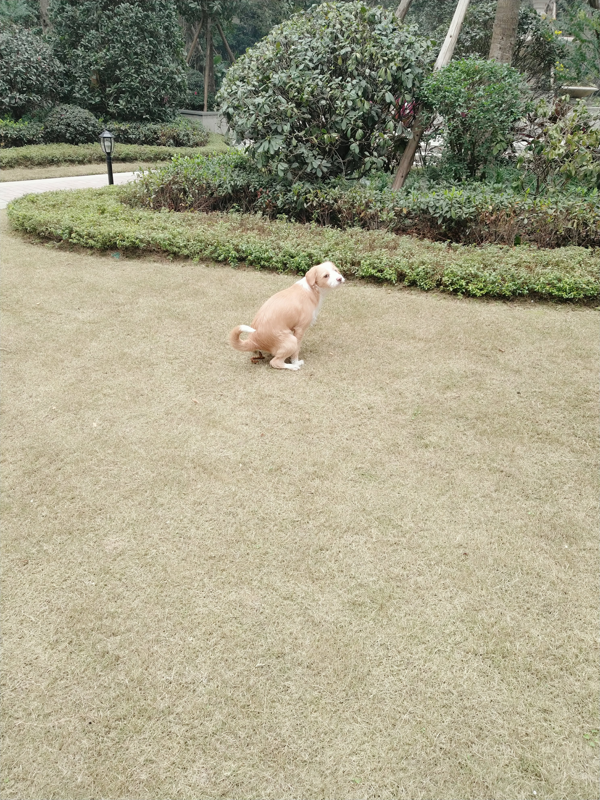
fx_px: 624
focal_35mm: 27
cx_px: 300
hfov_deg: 51.4
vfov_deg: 65.3
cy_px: 400
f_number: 1.8
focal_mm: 3.95
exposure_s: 1/134
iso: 100
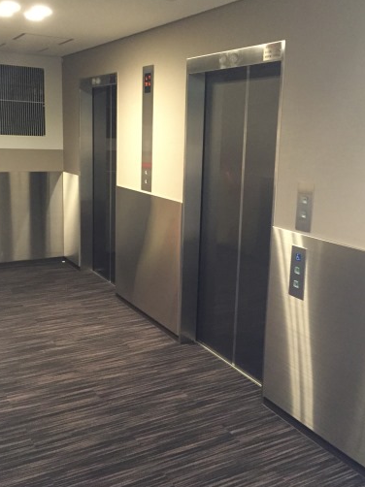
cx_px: 197
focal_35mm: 37
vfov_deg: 50.1
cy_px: 230
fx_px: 521
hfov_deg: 38.6
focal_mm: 4.15
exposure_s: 1/20
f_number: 2.2
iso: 250
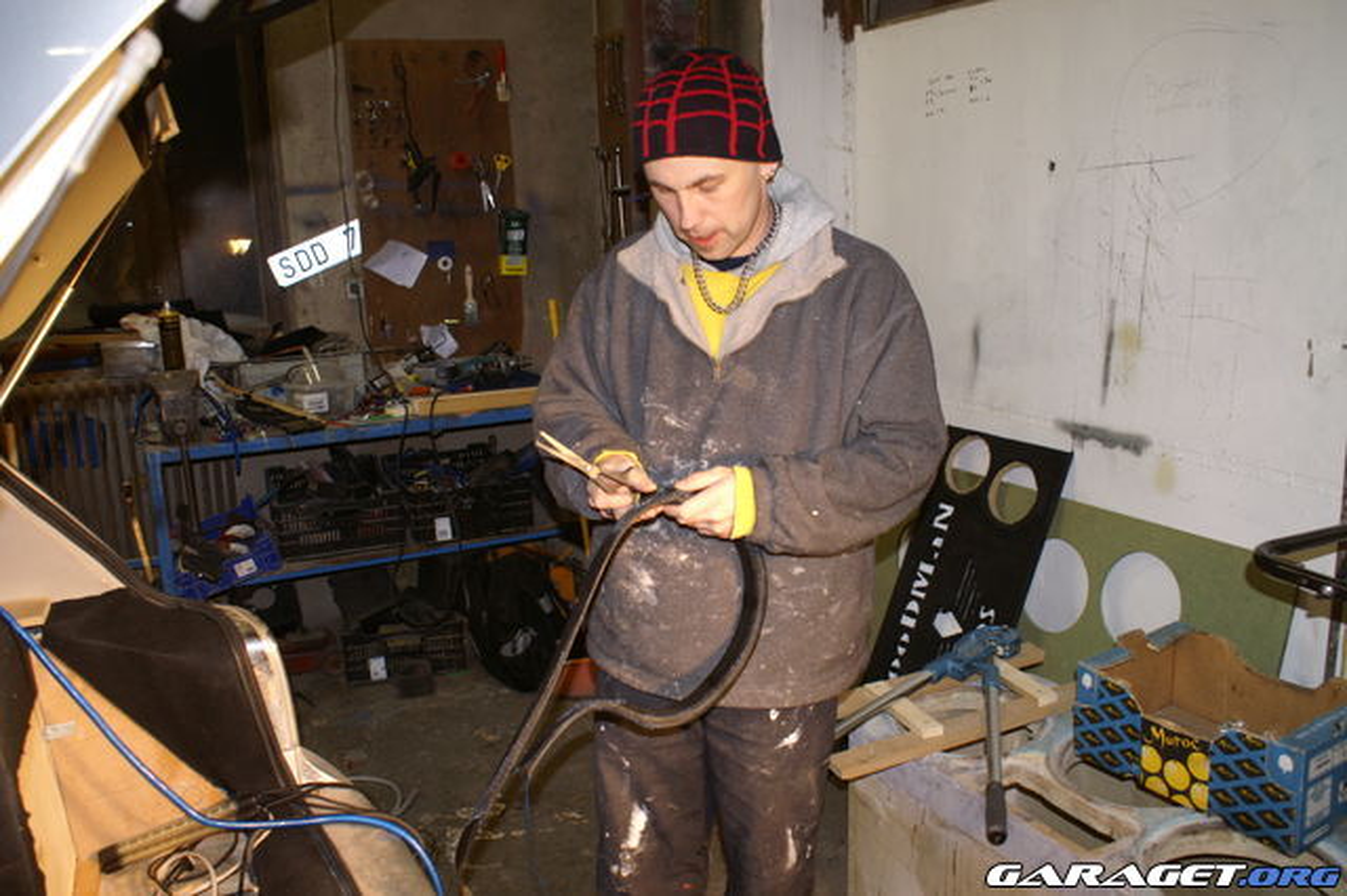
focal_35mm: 30
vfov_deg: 43.6
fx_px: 1122
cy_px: 448
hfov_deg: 62.0
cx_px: 674
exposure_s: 1/60
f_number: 4
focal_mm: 20
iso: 400
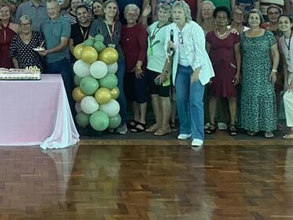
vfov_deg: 17.1
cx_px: 38
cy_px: -29
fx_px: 703
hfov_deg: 23.0
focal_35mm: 83
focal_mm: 4.25
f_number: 1.8
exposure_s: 1/60
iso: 250
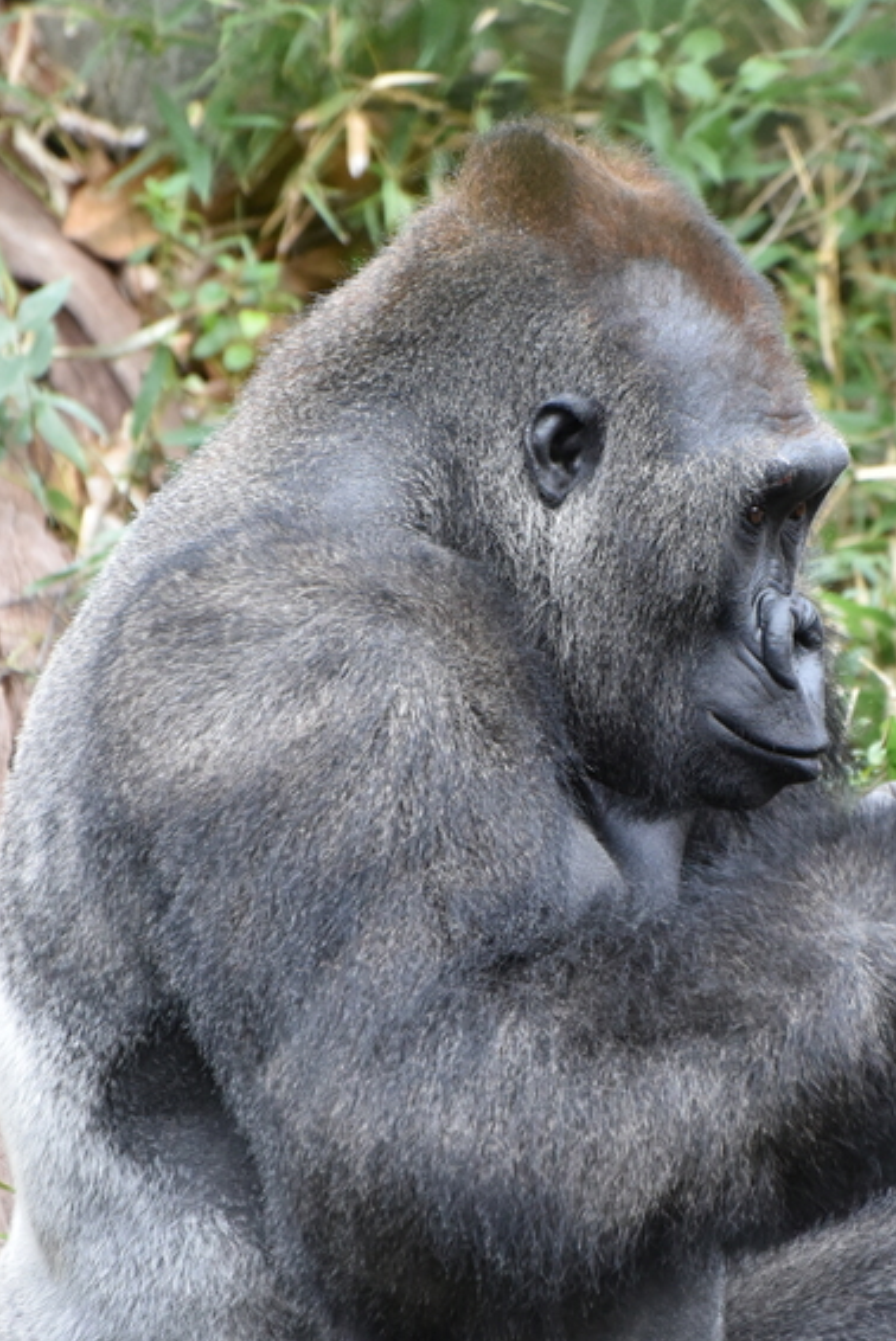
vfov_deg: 4.3
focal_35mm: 475
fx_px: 17710
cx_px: 619
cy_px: 829
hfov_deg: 2.9
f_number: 5.3
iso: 2000
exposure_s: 1/500
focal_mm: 210
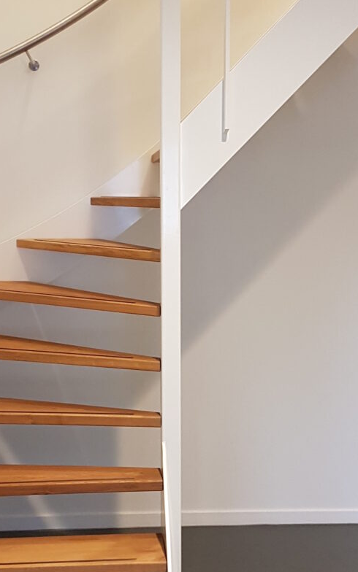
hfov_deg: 24.0
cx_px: 154
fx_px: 843
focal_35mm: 54
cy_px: 244
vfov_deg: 37.5
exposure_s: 1/40
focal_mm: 4.2
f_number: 1.7
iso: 160
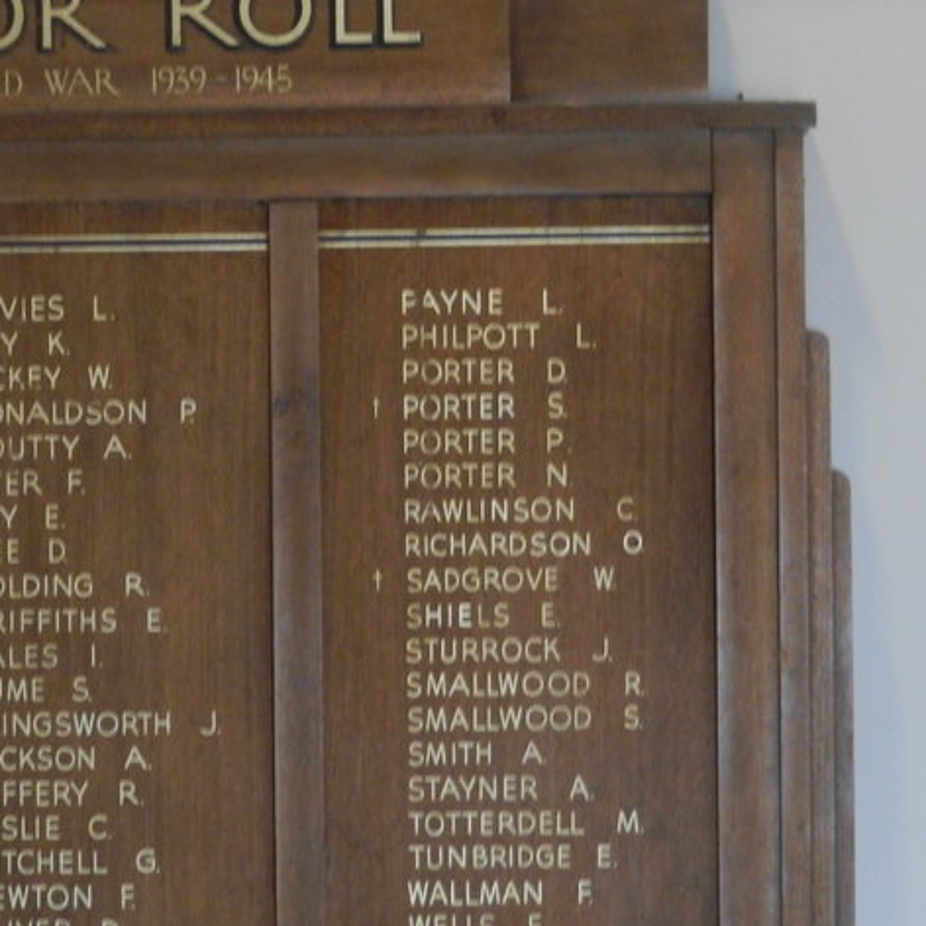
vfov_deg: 12.0
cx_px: 16
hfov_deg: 11.8
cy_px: 557
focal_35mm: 146
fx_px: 4419
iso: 400
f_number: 4.8
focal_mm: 14.1
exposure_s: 1/15
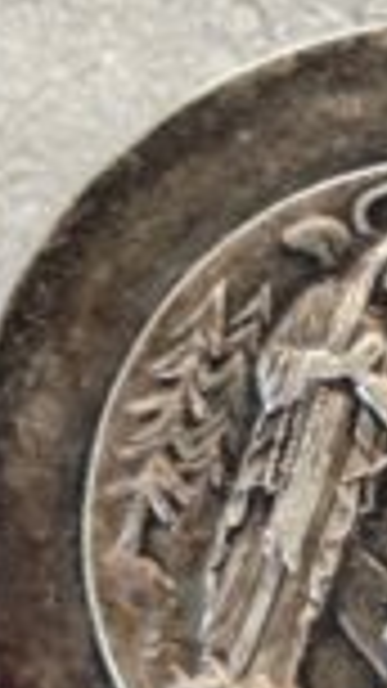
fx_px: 4837
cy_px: 495
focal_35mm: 265
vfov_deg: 8.1
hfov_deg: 4.6
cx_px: 540
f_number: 1.65
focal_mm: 6.19
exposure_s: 1/25
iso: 500
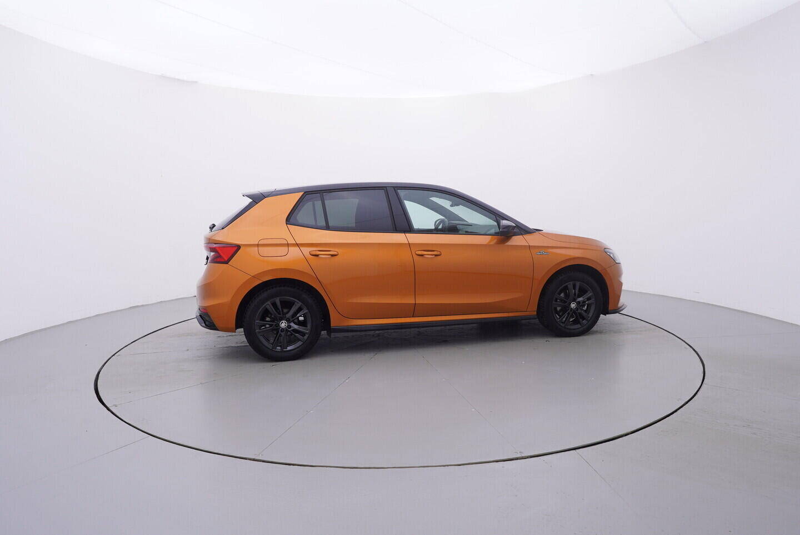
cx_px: 400
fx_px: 500
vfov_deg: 56.2
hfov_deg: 77.3
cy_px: 268
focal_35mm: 22
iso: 200
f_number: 5
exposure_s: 1/80
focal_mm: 15
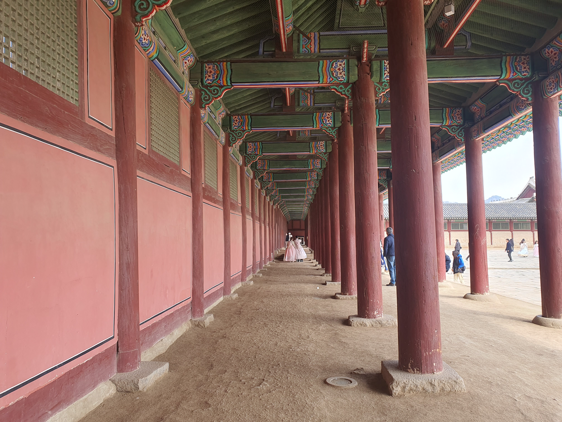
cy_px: 211
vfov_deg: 53.1
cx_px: 281
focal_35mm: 26
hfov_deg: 67.3
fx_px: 422
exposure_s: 1/135
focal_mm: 4.3
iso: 50
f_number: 2.4
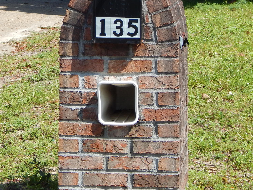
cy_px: 41
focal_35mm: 210
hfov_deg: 9.4
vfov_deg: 7.1
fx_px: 1535
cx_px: 102
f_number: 4.5
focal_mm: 18.7
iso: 125
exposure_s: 1/640
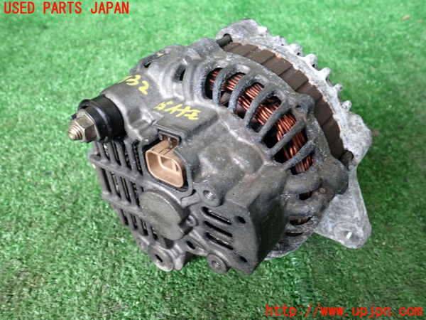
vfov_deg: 46.8
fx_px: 369
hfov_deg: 60.0
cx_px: 213
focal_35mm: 30
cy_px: 160
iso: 250
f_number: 2.3
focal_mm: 5.4
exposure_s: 1/30
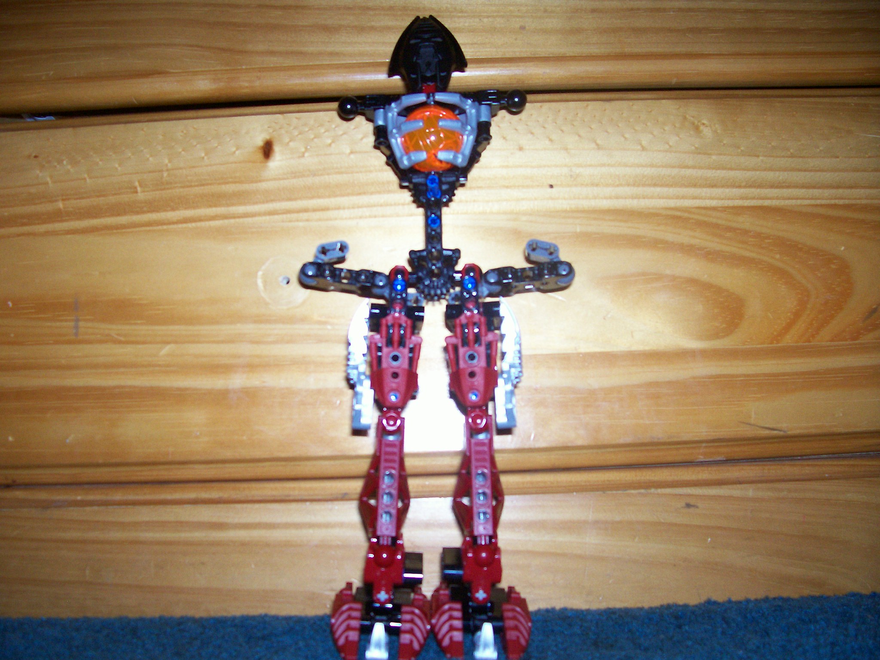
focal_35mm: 34
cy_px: 330
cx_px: 440
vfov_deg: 41.8
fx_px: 864
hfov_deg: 54.0
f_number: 2.7
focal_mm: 5.6
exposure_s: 1/112
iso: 140
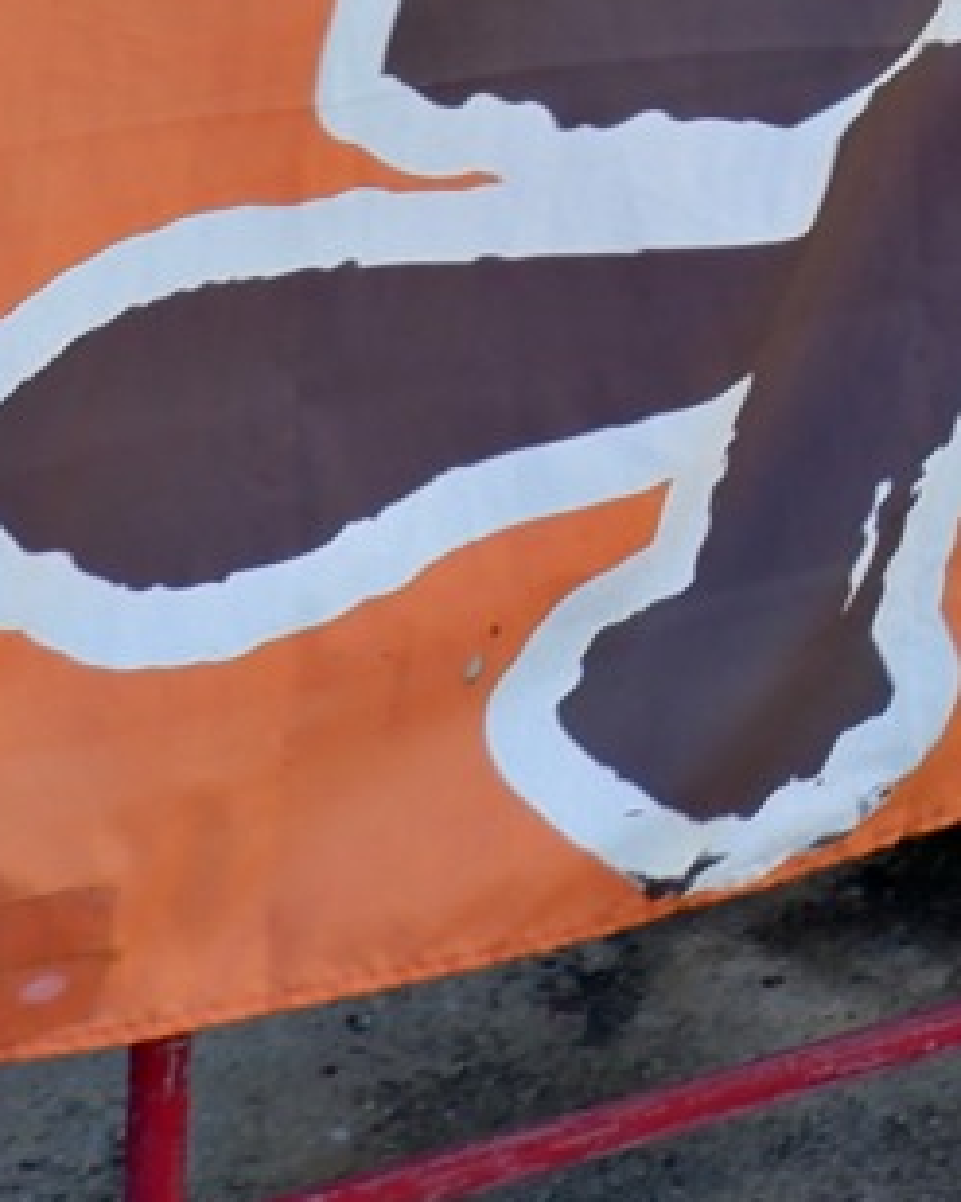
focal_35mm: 179
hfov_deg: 8.0
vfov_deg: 9.4
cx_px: 2206
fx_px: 6367
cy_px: -1857
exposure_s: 1/140
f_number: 7.1
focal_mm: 15
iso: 200
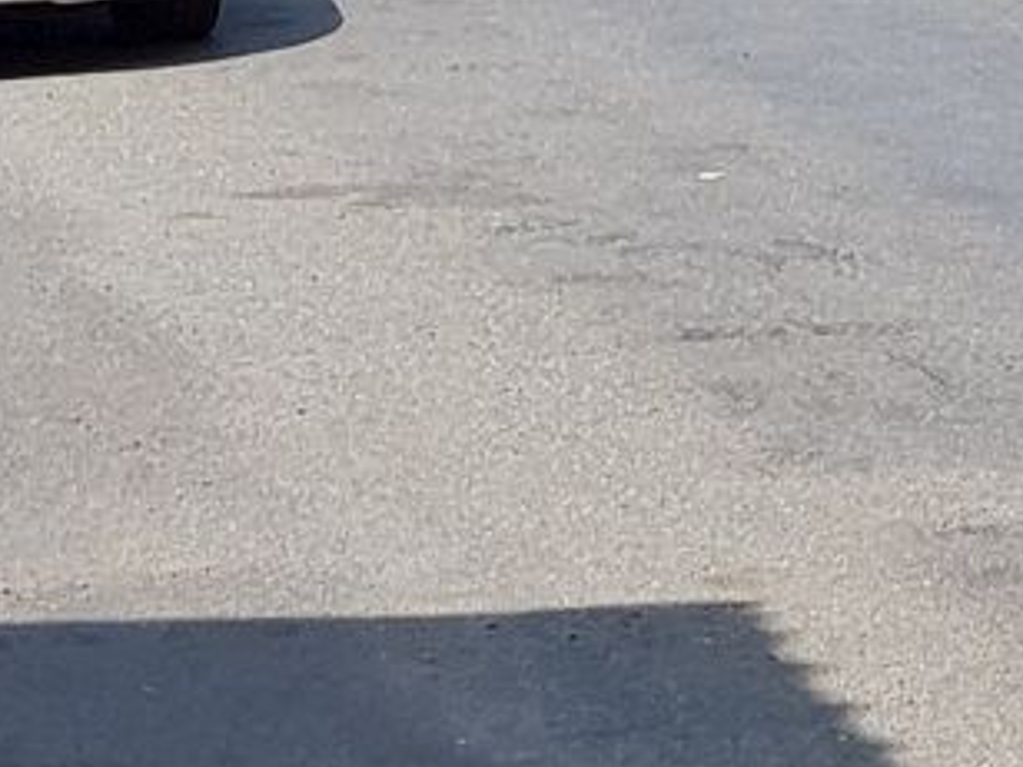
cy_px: -584
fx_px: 3192
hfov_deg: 18.2
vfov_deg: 12.6
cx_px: 598
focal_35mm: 108
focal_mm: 5.4
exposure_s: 1/2028
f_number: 1.8
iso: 50
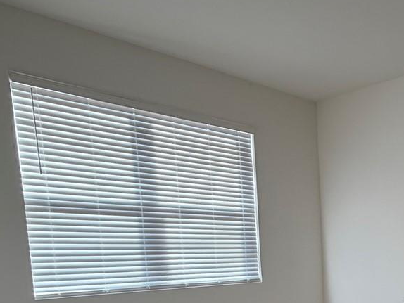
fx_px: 455
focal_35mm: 39
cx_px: 426
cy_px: 300
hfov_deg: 40.3
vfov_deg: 33.8
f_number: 2.2
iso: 80
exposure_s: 1/120
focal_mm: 2.22
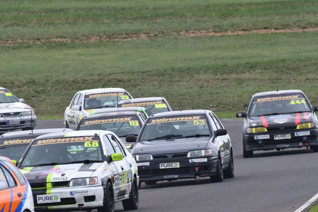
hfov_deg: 3.1
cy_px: 106
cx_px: 159
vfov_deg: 2.0
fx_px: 5964
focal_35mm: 675
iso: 500
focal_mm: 450
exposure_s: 1/640
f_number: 10
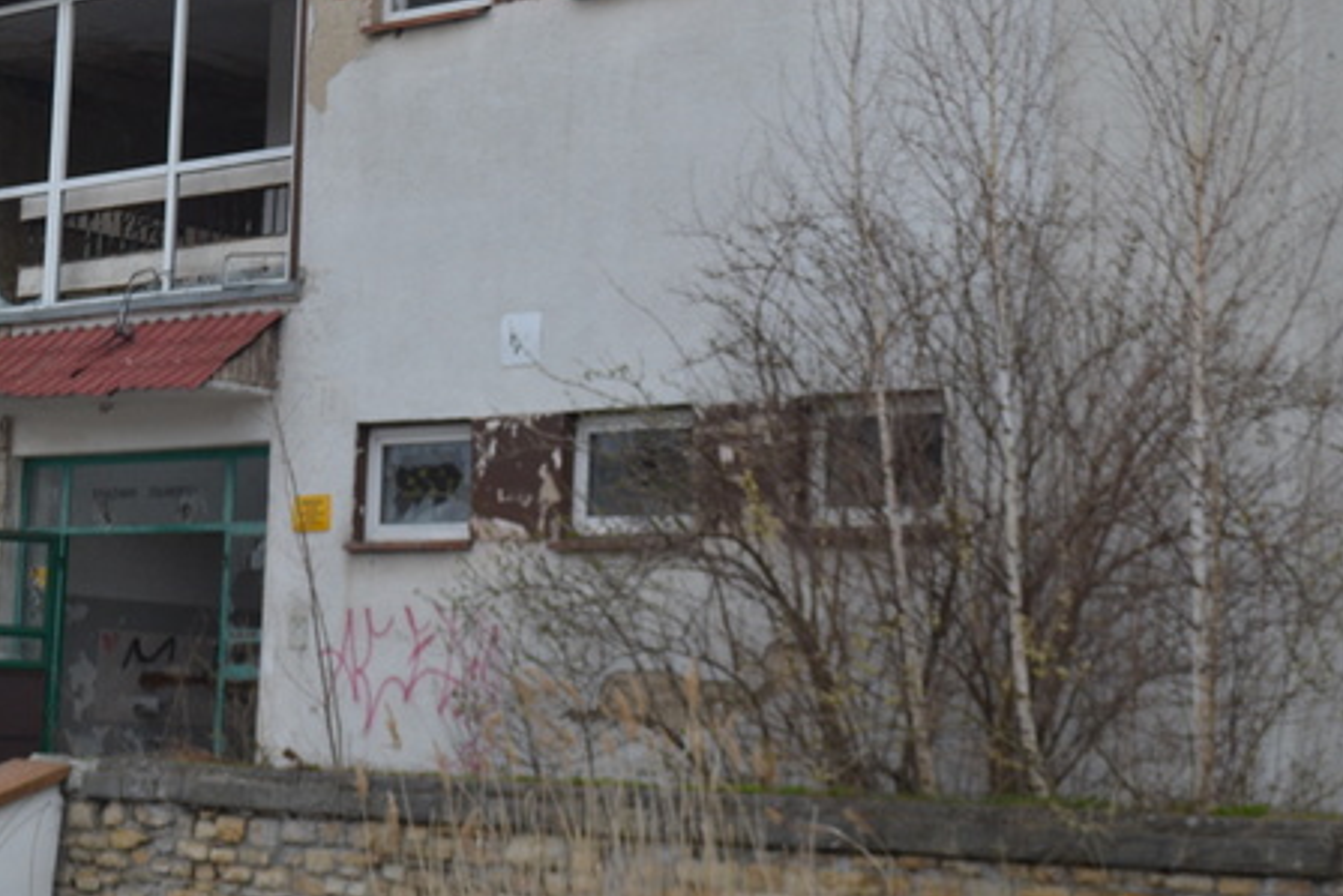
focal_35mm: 83
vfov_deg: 16.5
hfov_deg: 24.4
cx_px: 535
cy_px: 432
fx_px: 3095
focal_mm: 29
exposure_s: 1/640
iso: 400
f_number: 4.5
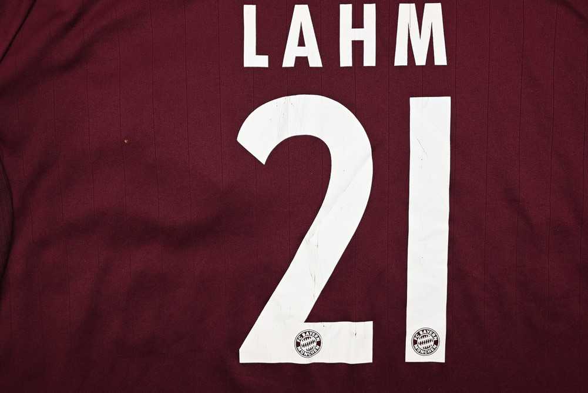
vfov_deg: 36.9
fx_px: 588
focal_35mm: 36
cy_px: 196
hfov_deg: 53.1
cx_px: 294
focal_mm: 36
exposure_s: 1/80
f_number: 5.3
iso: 200
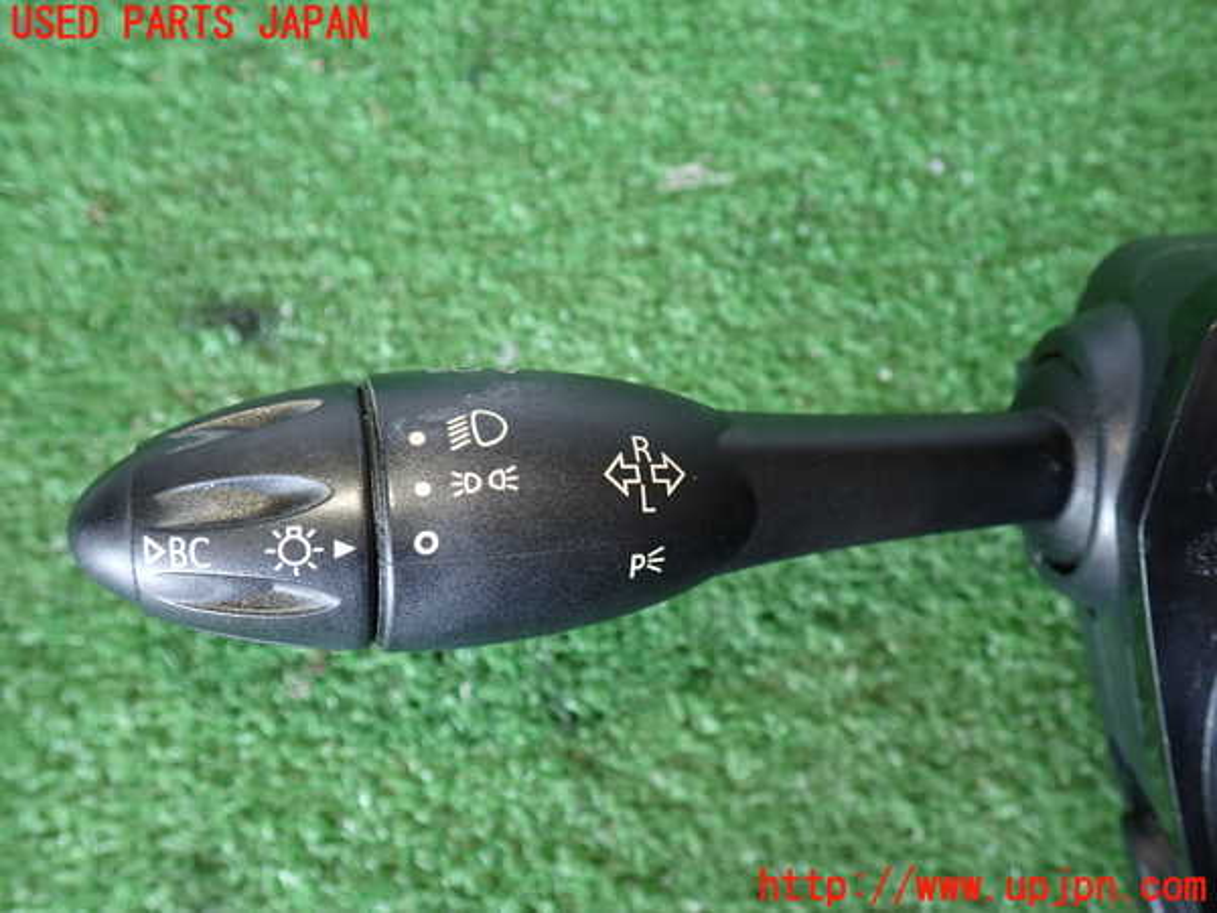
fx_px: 1055
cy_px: 456
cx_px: 608
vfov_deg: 46.8
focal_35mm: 30
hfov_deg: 60.0
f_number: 2.3
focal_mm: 5.4
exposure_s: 1/50
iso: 200
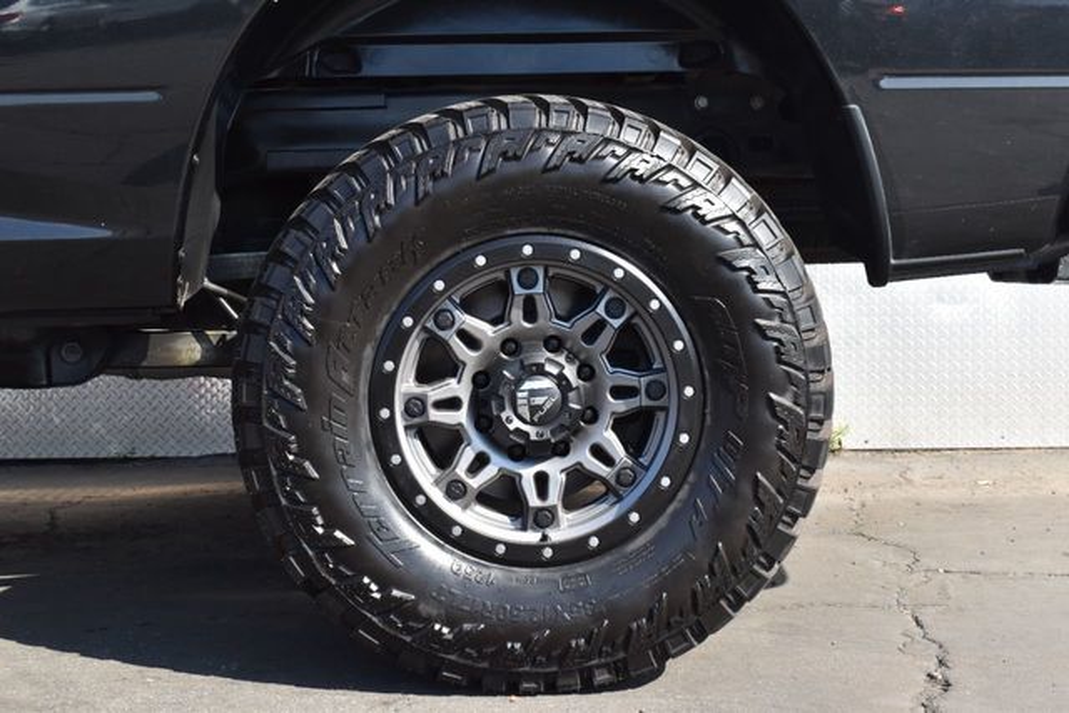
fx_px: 1515
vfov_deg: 26.5
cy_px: 356
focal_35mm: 51
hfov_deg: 38.9
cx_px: 534
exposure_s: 1/320
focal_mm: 34
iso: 400
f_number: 9
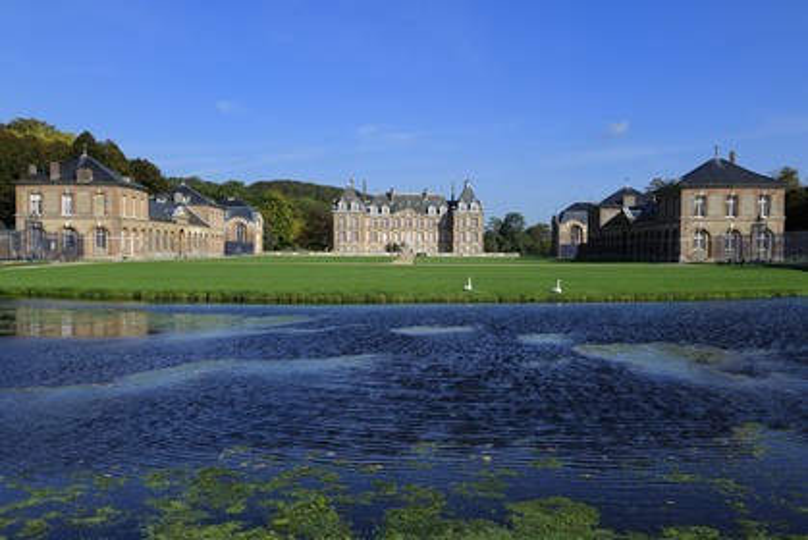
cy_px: 270
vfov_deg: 38.9
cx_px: 404
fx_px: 764
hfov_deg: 55.8
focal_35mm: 34
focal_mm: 34
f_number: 10
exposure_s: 1/250
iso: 200
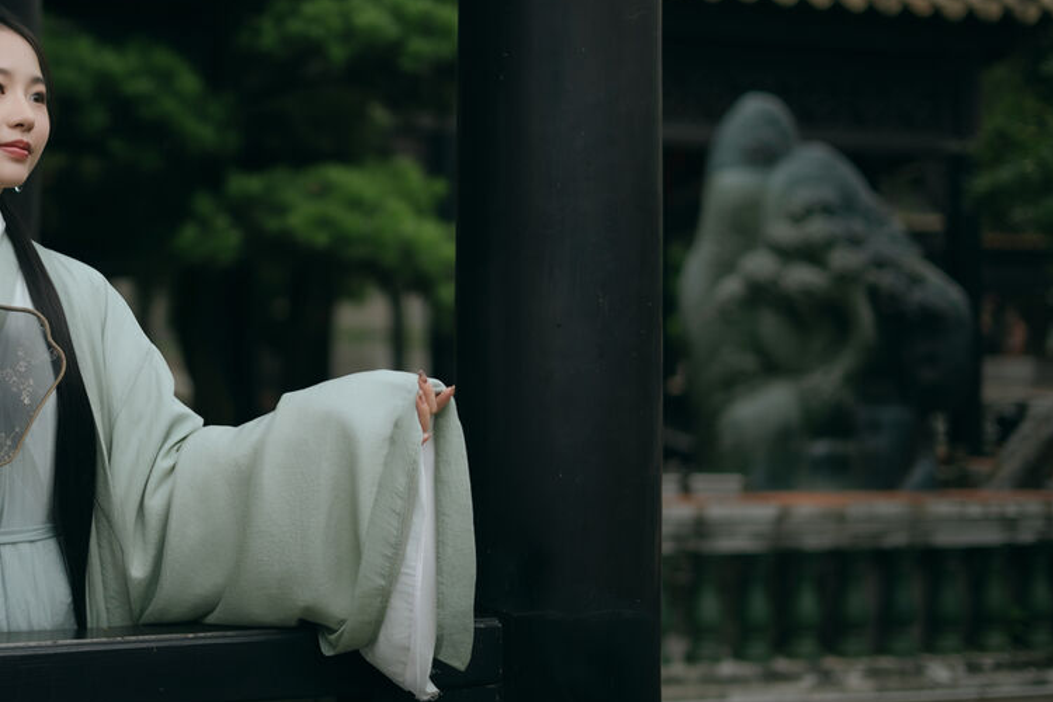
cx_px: 270
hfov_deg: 25.1
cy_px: 250
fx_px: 2340
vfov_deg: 17.0
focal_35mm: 80
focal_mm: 50
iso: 100
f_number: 1.8
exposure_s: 1/125
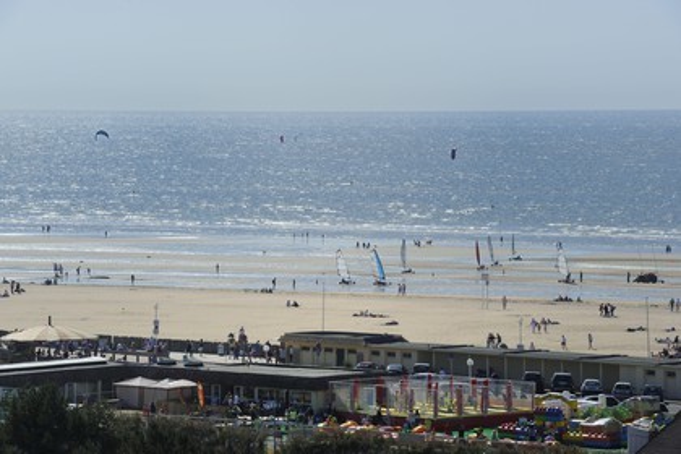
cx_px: 340
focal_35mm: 200
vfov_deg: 6.9
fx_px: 3783
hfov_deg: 10.3
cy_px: 227
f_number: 14
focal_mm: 200
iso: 200
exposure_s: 1/200
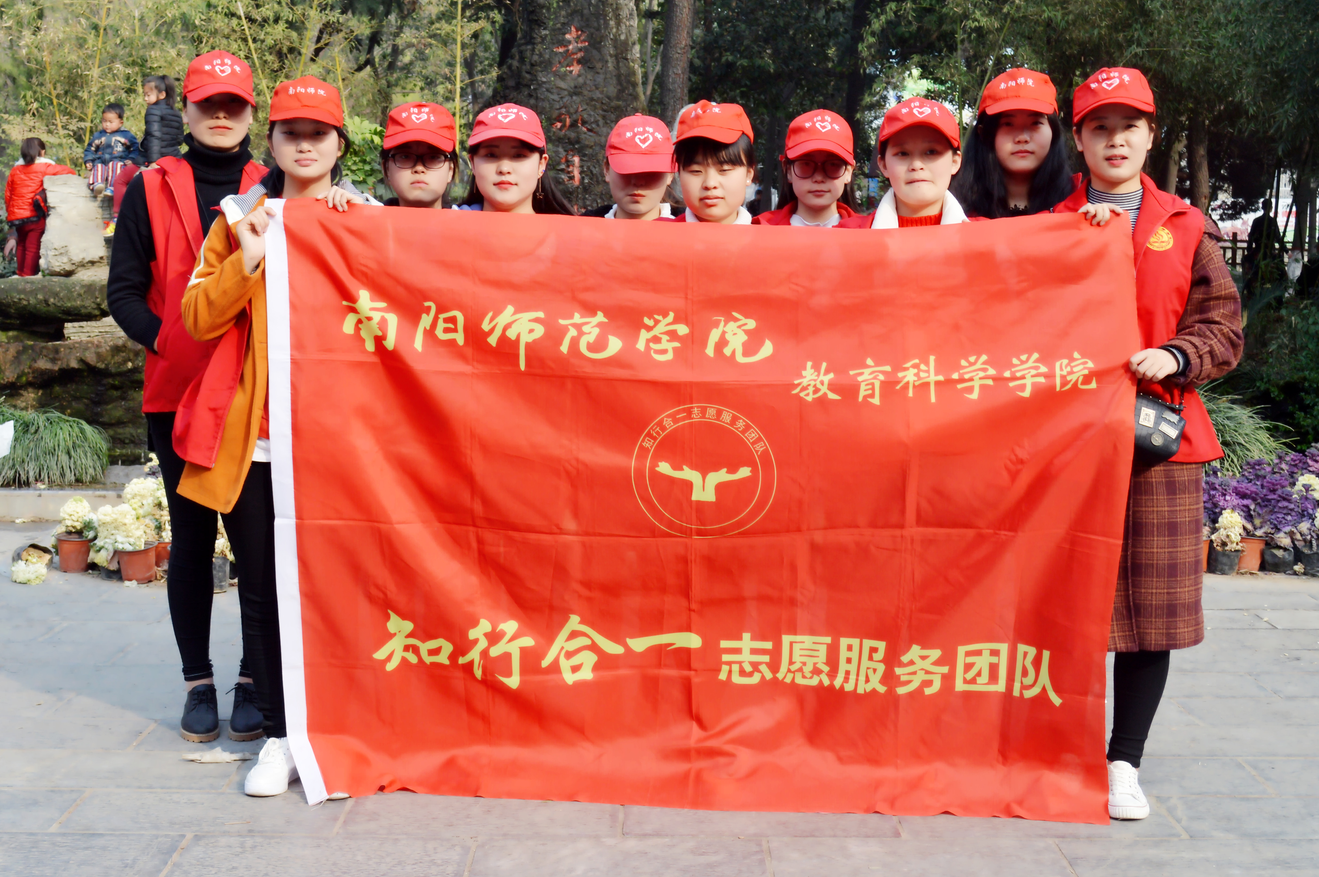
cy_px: 343
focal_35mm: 48
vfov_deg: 28.0
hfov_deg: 41.1
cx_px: 664
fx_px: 1757
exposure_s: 1/200
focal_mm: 26
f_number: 7.1
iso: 100
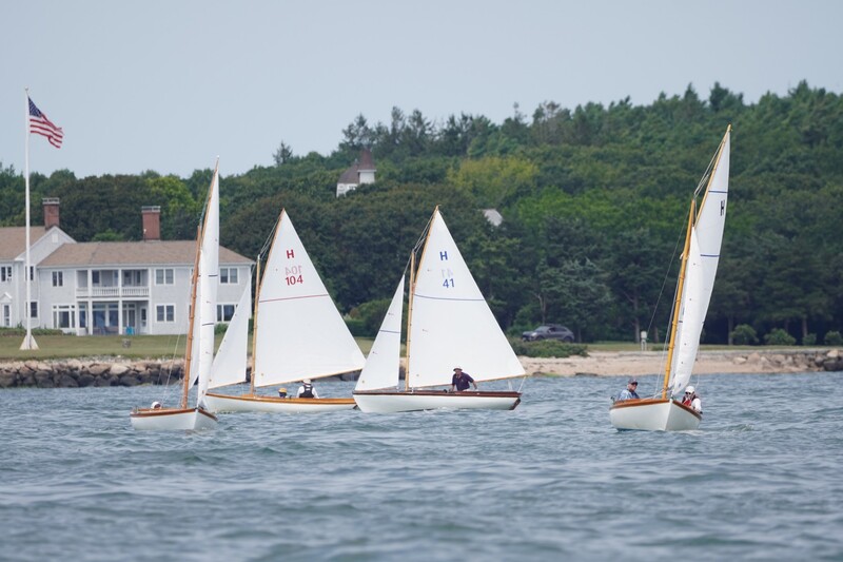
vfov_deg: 1.8
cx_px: 422
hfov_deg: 2.7
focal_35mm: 774
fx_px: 18120
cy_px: 281
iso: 320
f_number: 6.3
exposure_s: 1/1250
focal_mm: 516
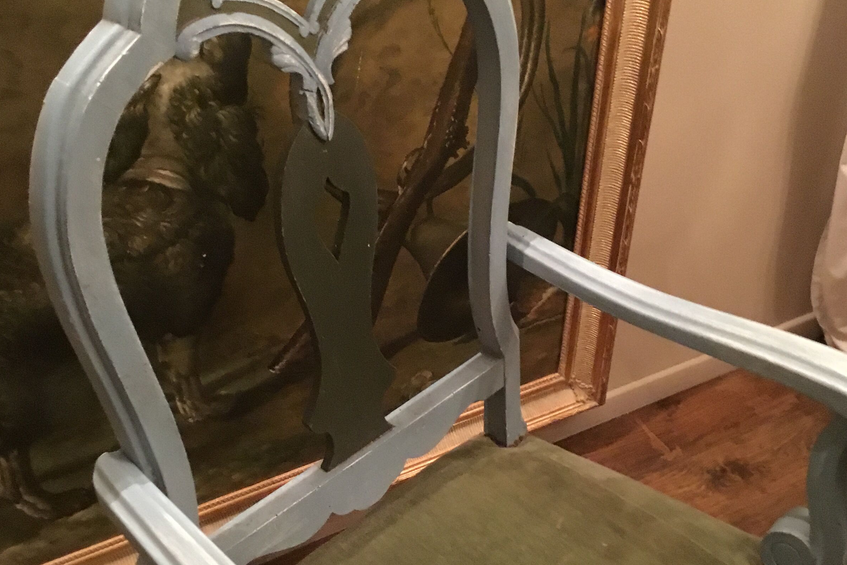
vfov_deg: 30.5
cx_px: 426
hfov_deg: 44.5
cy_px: 311
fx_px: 1035
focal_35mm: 44
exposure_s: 1/17
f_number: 2.4
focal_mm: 3.3
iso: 500
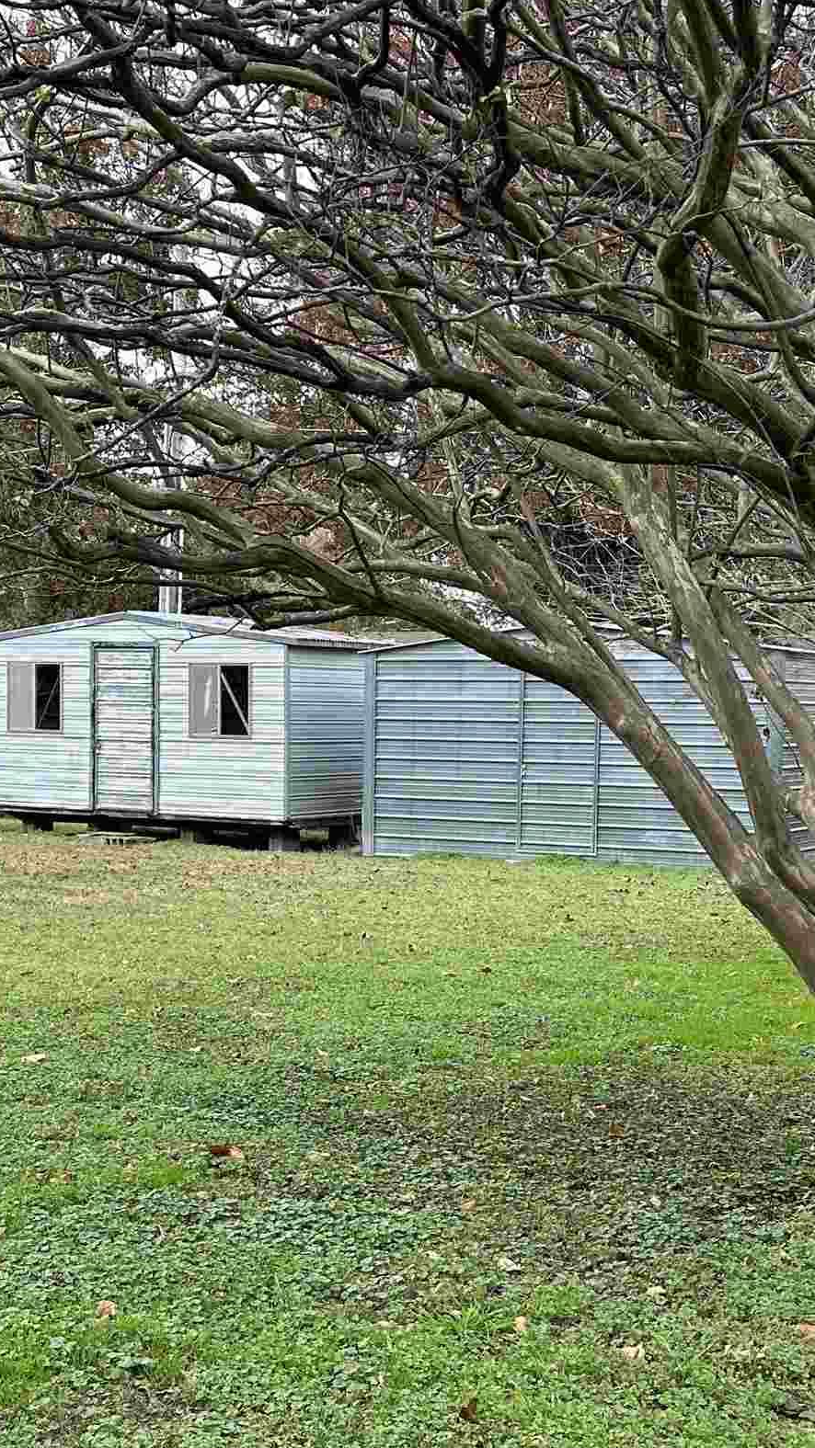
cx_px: 315
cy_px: 845
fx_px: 1959
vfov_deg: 40.5
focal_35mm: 51
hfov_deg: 23.4
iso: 100
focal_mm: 6.86
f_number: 1.78
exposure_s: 1/121
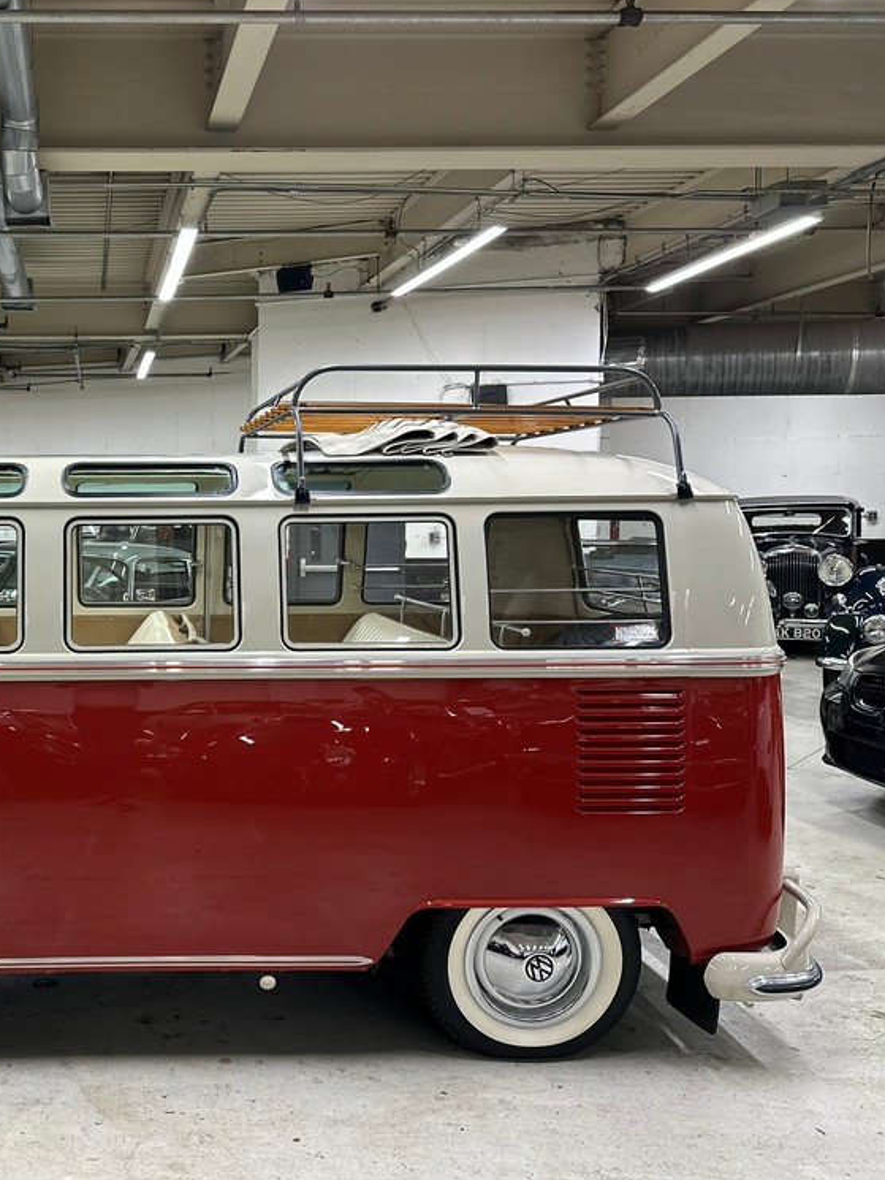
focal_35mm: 33
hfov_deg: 40.2
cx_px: 116
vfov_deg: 55.3
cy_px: 589
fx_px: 1125
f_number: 1.78
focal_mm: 6.86
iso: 200
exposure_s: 1/60
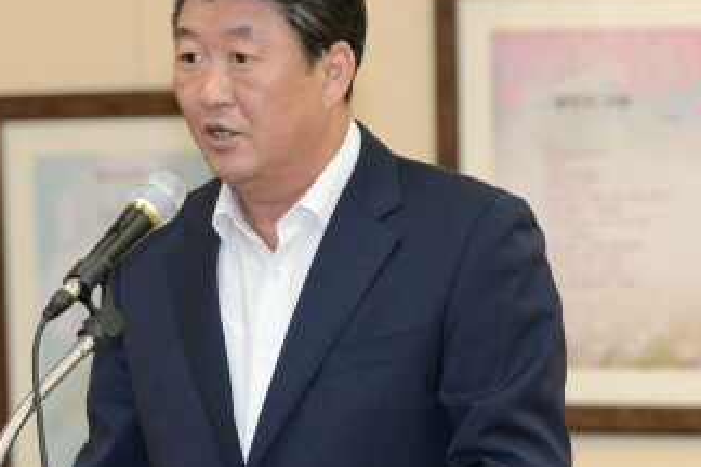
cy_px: 414
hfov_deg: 6.7
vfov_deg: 4.4
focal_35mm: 309
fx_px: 6016
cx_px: 184
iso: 1250
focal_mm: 125
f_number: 4
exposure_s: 1/125
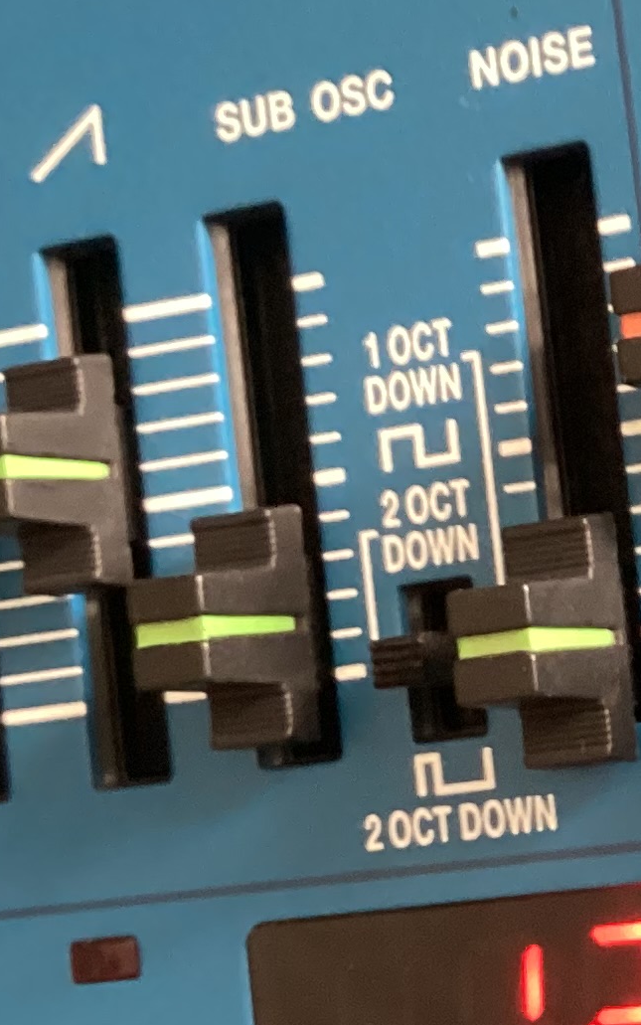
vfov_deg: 20.0
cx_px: 1104
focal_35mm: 104
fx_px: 2905
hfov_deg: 11.8
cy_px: 571
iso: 250
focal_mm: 3.3
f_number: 2.4
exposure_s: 1/40
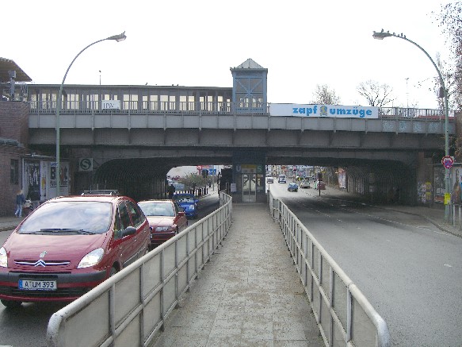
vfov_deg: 37.7
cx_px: 231
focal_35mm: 38
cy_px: 174
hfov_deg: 49.0
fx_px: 507
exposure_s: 1/200
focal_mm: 7.9
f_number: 2.8
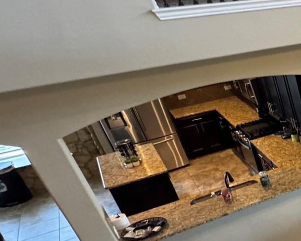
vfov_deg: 32.4
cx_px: 478
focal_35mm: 46
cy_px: 170
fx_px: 410
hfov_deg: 26.0
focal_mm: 2.22
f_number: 2.2
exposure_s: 1/60
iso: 320
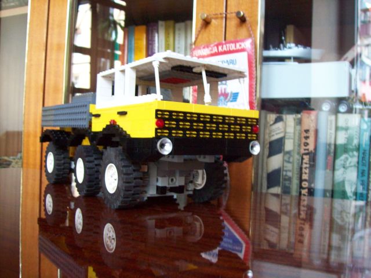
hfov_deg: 51.4
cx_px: 186
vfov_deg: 39.7
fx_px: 386
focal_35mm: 36
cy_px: 139
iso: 160
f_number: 2.7
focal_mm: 6
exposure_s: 1/20.6
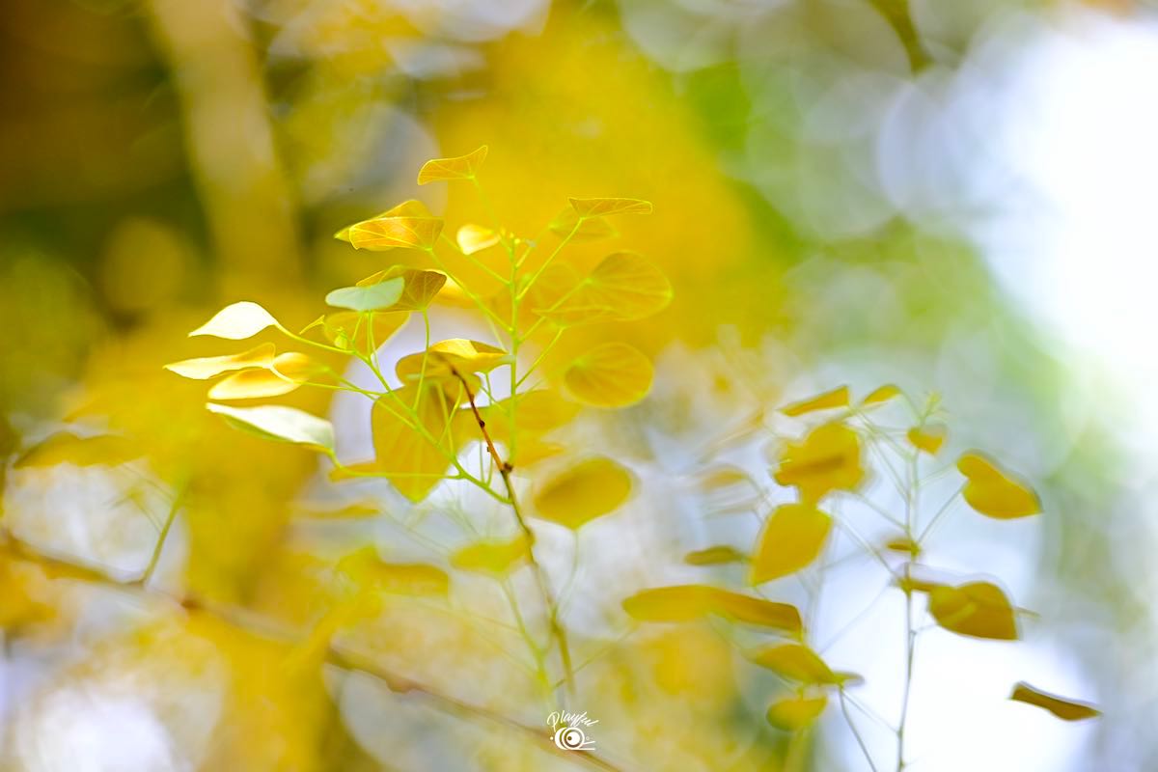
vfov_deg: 6.9
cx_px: 579
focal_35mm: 200
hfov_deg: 10.3
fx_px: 6433
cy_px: 386
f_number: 2.8
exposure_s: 1/320
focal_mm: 200
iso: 400
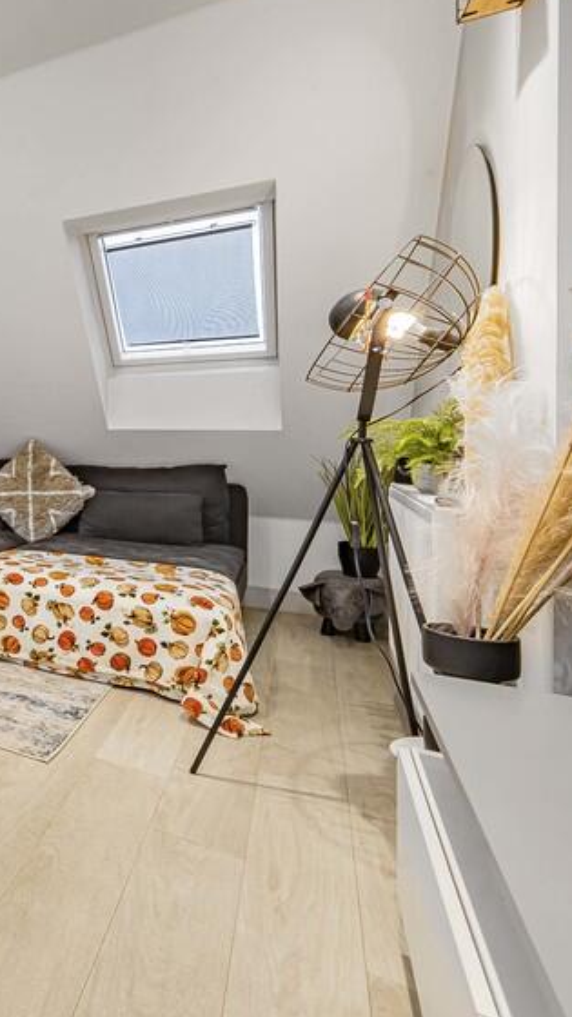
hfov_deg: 29.9
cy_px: 449
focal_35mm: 23
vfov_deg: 78.4
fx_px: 620
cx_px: -274
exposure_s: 1/6
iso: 320
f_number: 9
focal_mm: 12
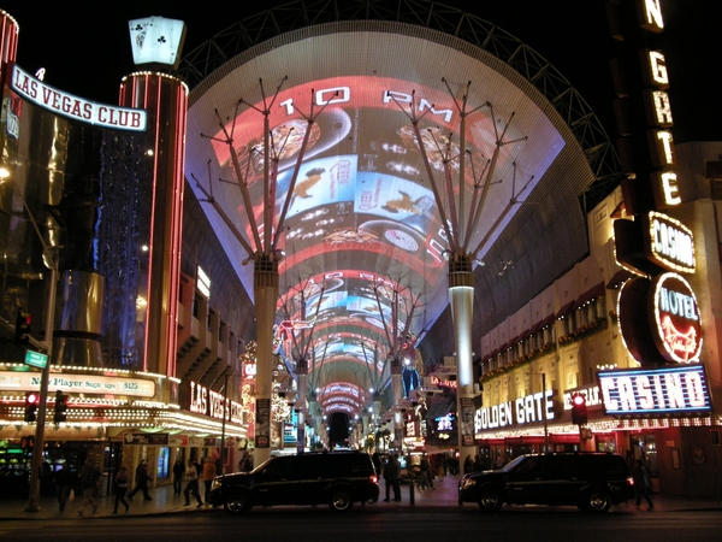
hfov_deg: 50.1
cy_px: 271
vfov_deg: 38.7
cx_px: 361
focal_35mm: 37
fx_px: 772
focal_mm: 7.9
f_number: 2.8
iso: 400
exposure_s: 1/51.8
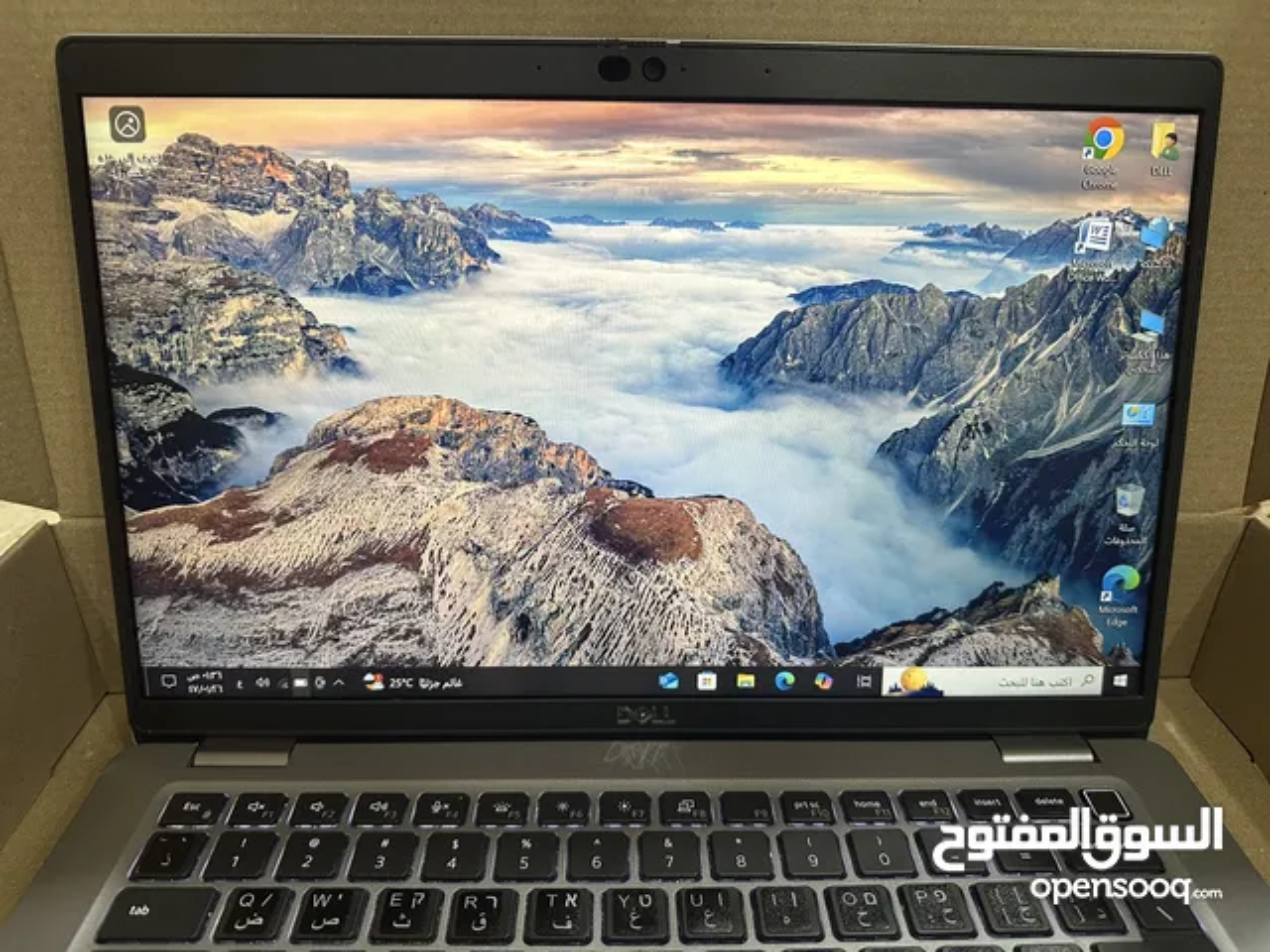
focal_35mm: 24
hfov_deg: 71.6
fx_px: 881
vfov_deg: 56.8
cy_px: 476
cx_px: 635
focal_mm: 6.86
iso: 250
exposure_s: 1/77
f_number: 1.78
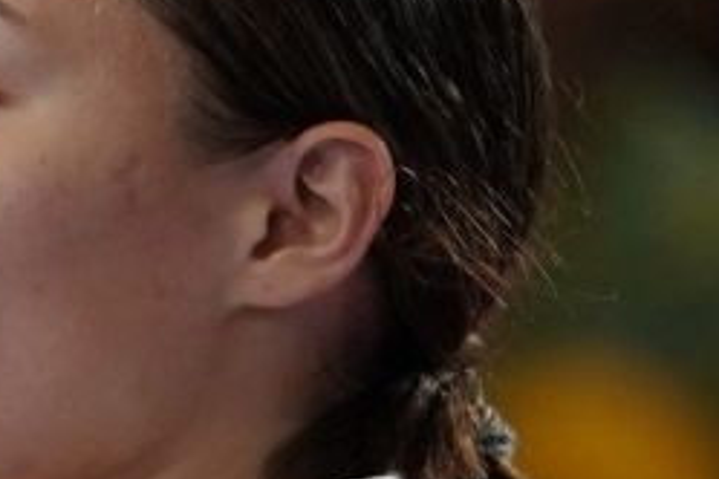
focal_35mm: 2173
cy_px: 1226
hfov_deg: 0.9
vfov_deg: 0.6
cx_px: -540
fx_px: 43396
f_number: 2.8
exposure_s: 1/1000
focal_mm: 200
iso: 1000
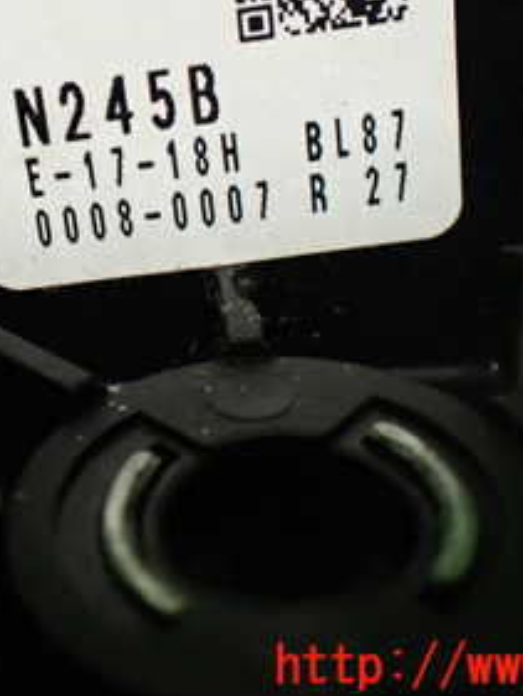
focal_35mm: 64
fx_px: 1288
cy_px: 141
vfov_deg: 29.6
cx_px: 92
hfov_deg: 22.6
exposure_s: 1/125
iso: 800
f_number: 2.3
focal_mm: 5.4
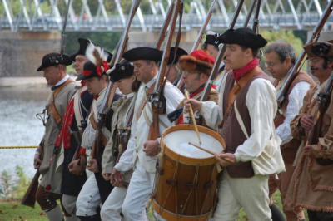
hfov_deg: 10.2
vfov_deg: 6.8
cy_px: 110
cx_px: 166
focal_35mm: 202
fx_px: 1872
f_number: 5.6
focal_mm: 135
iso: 400
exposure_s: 1/400
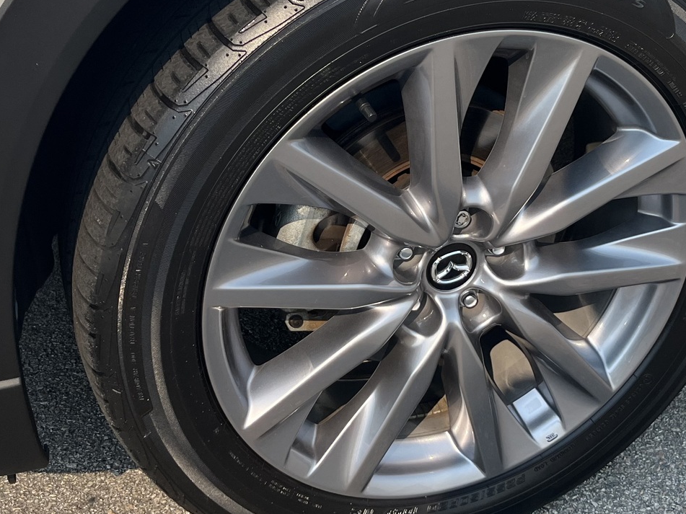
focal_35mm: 56
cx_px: 416
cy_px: 211
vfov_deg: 26.1
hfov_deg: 34.2
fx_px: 1110
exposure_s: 1/3876
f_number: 1.6
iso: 50
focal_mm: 5.1
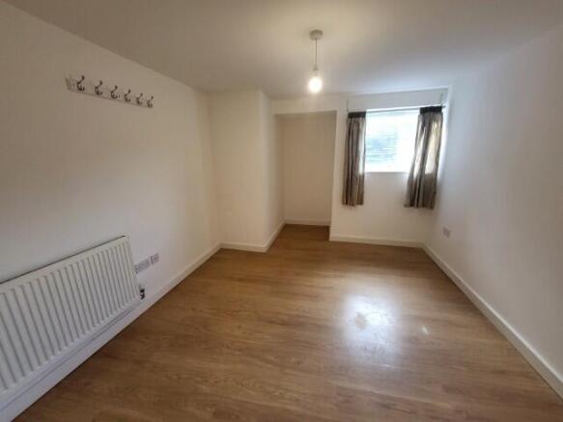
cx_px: 282
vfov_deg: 89.9
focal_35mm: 13
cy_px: 211
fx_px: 211
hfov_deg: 106.2
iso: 200
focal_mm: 1.74
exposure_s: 1/50
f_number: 2.2
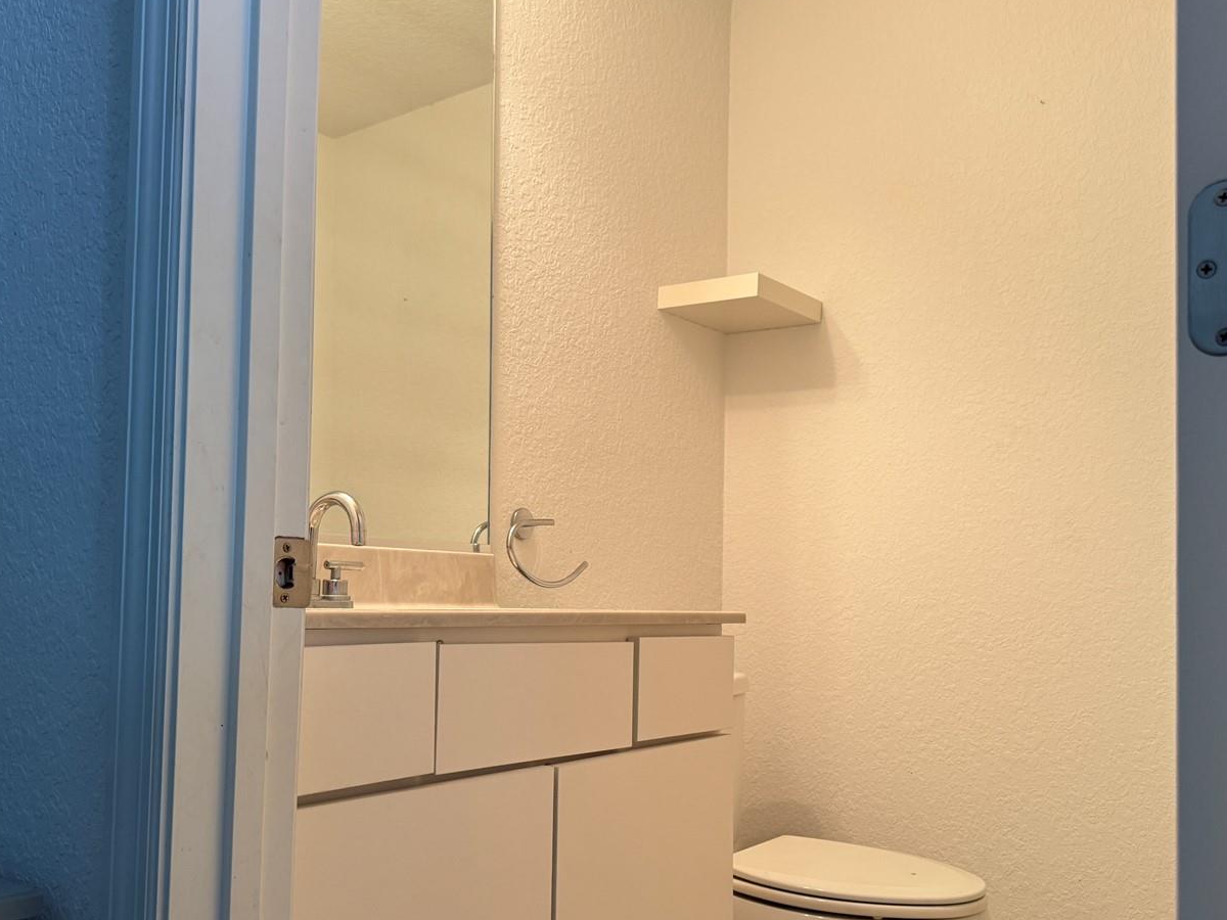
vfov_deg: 43.9
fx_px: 1134
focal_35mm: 32
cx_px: 641
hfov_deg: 56.8
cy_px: 553
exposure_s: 1/120
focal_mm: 6.76
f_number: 1.78
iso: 160
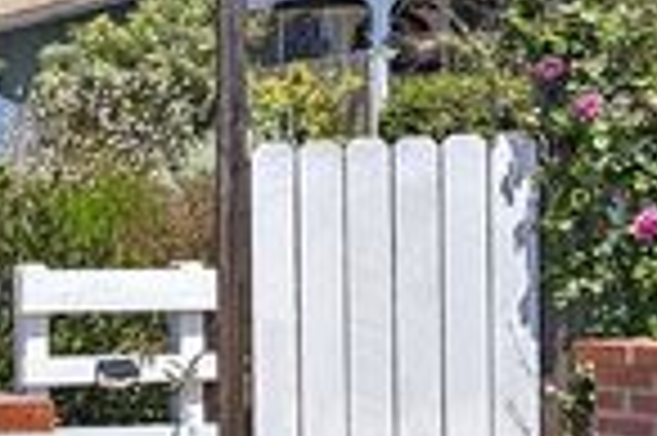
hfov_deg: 28.9
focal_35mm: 48
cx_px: -292
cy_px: 61
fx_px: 875
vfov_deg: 27.2
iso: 160
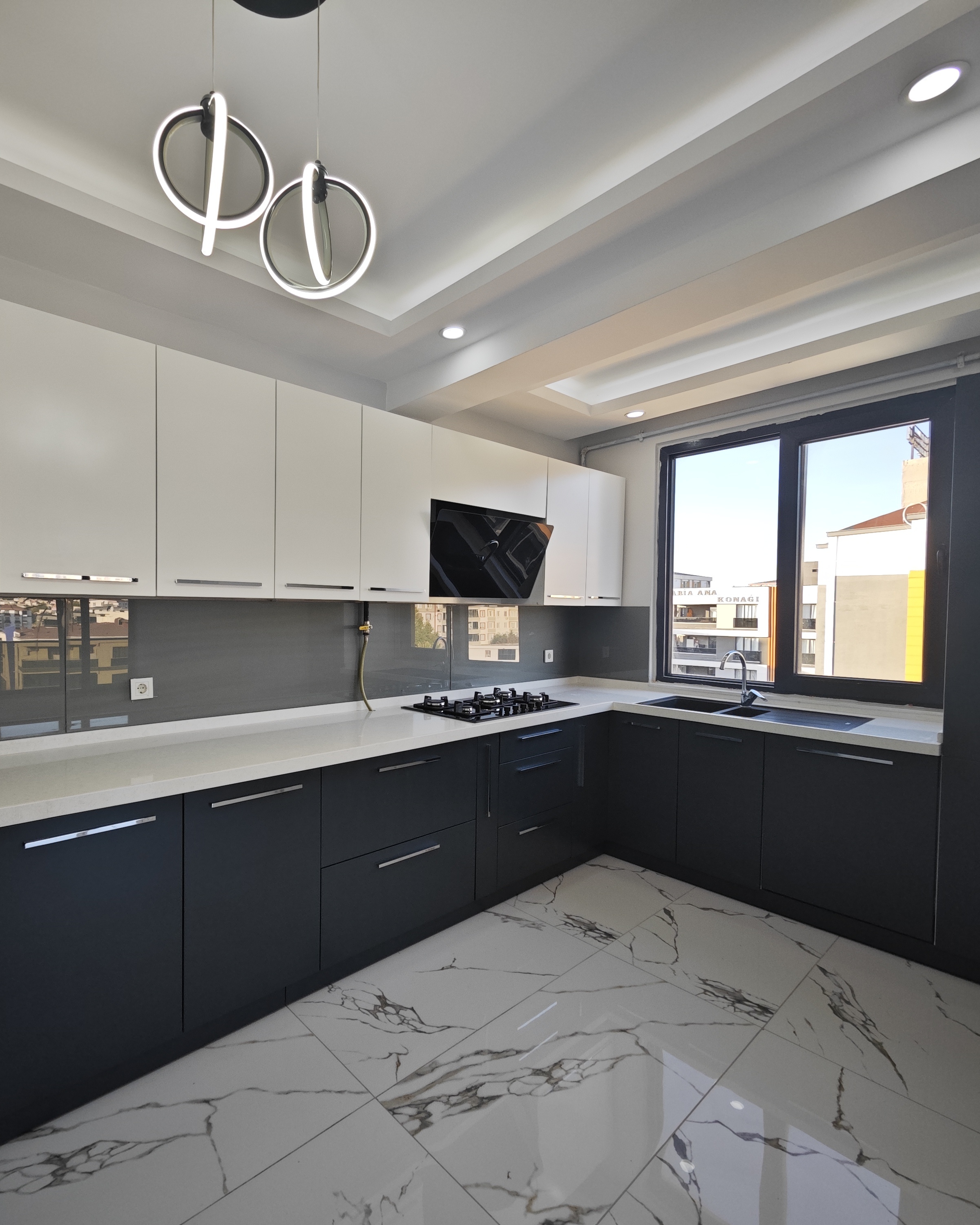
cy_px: 627
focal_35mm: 16
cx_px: 385
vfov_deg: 93.1
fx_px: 580
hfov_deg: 79.3
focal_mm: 2.03
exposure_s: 1/234
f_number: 1.8
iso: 250
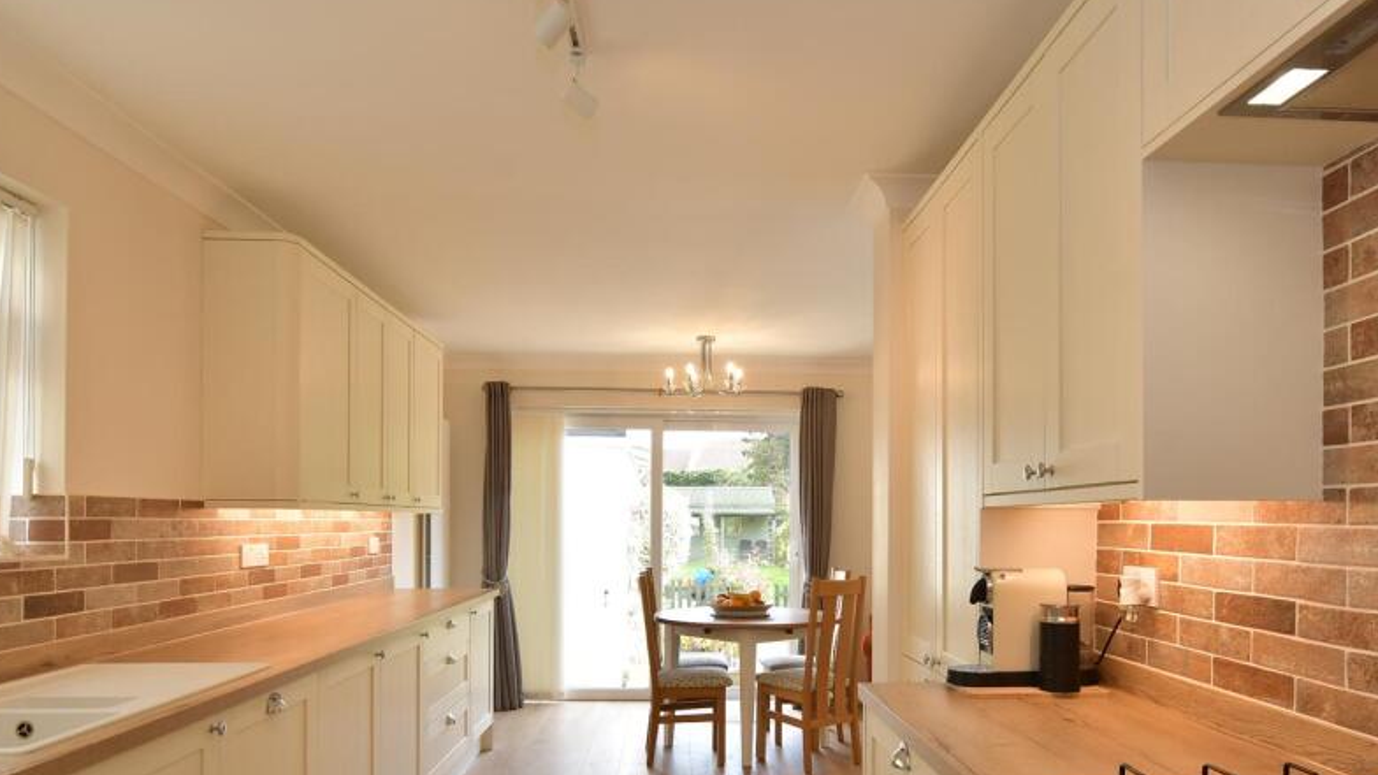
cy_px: 519
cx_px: 733
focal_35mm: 26
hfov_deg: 71.8
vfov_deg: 43.7
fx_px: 950
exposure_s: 1/25
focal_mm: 13
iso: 200
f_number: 8
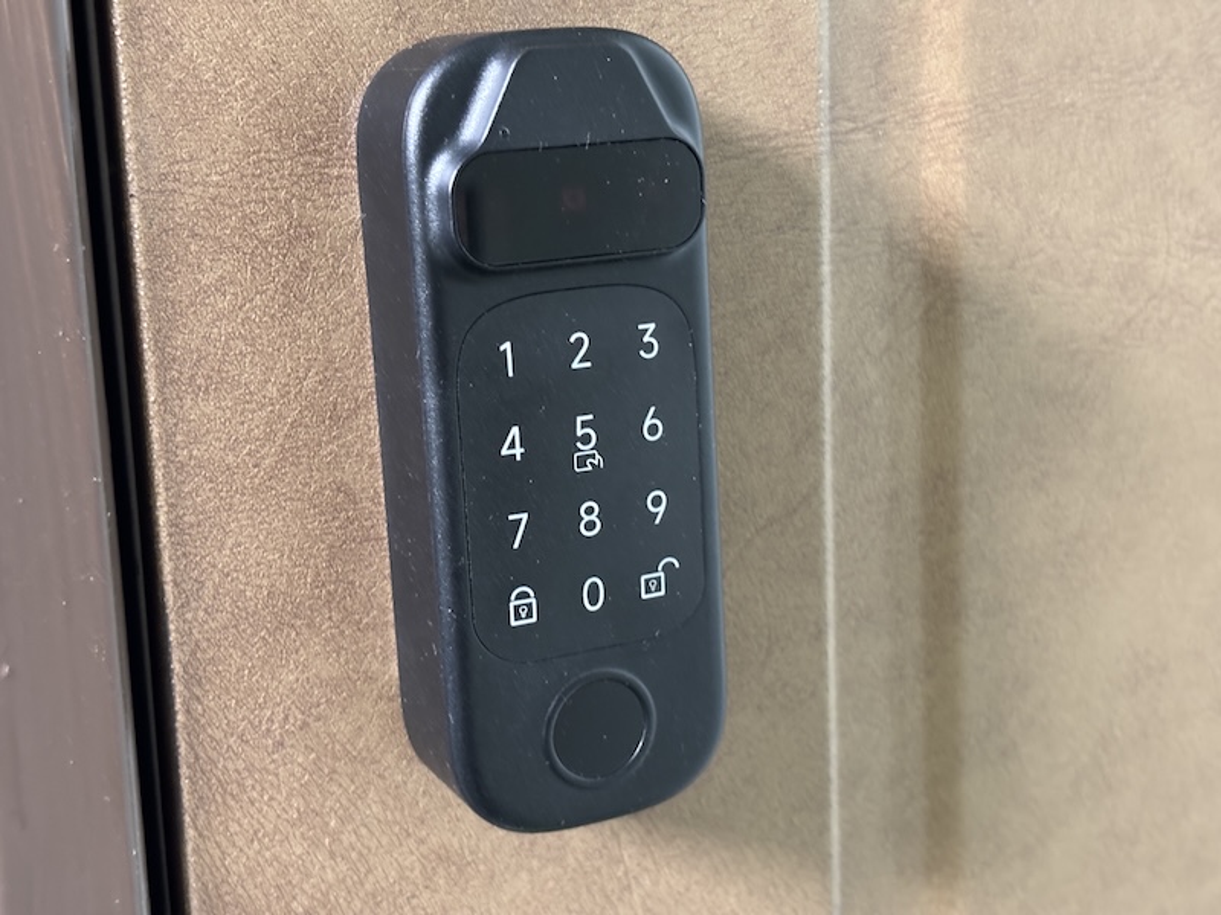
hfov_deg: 36.8
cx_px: 610
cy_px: 458
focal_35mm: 52
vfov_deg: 28.0
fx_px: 1834
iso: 320
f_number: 1.6
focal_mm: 5.96
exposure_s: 1/30
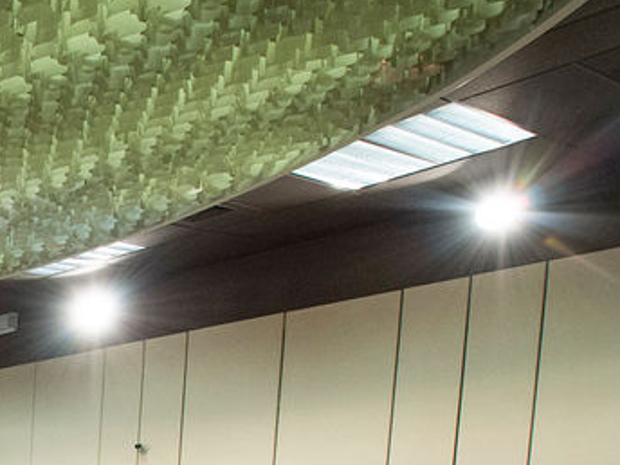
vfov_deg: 24.7
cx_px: -425
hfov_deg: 24.0
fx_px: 896
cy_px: 629
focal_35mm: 50
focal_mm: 14
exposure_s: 1/250
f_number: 8
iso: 2500
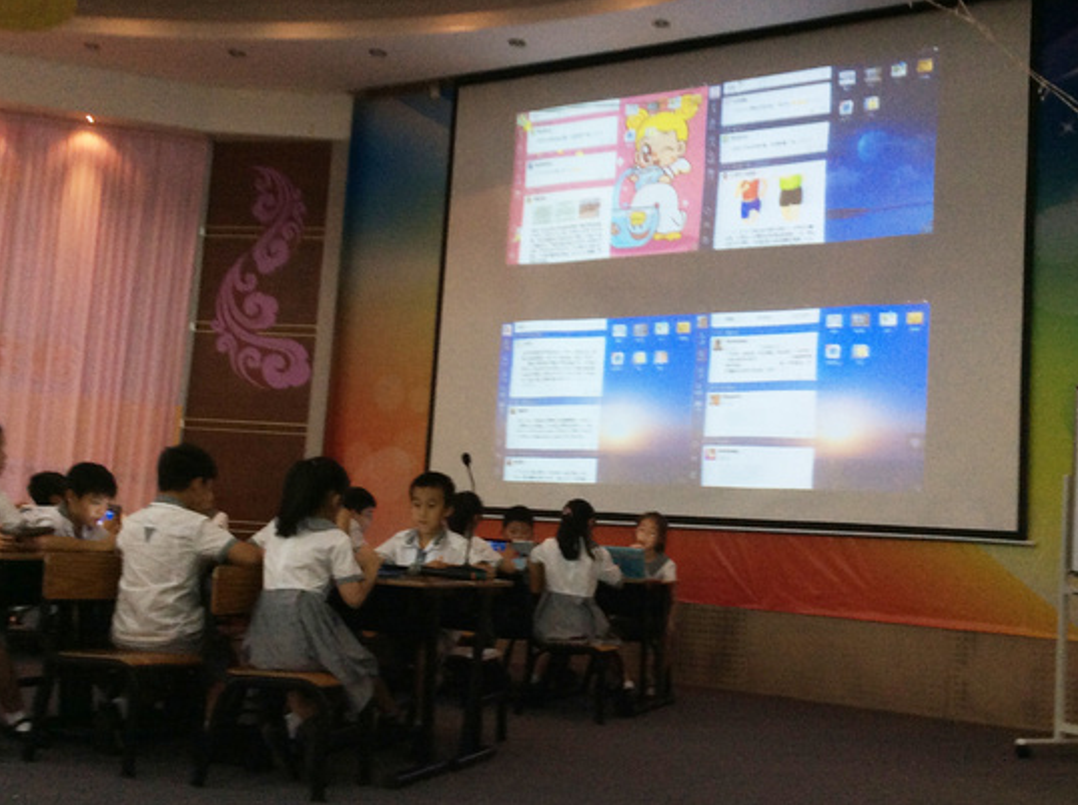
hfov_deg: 41.3
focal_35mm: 46
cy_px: 376
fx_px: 1431
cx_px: 553
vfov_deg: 31.4
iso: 50
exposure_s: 1/24
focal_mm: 3.3
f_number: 2.4
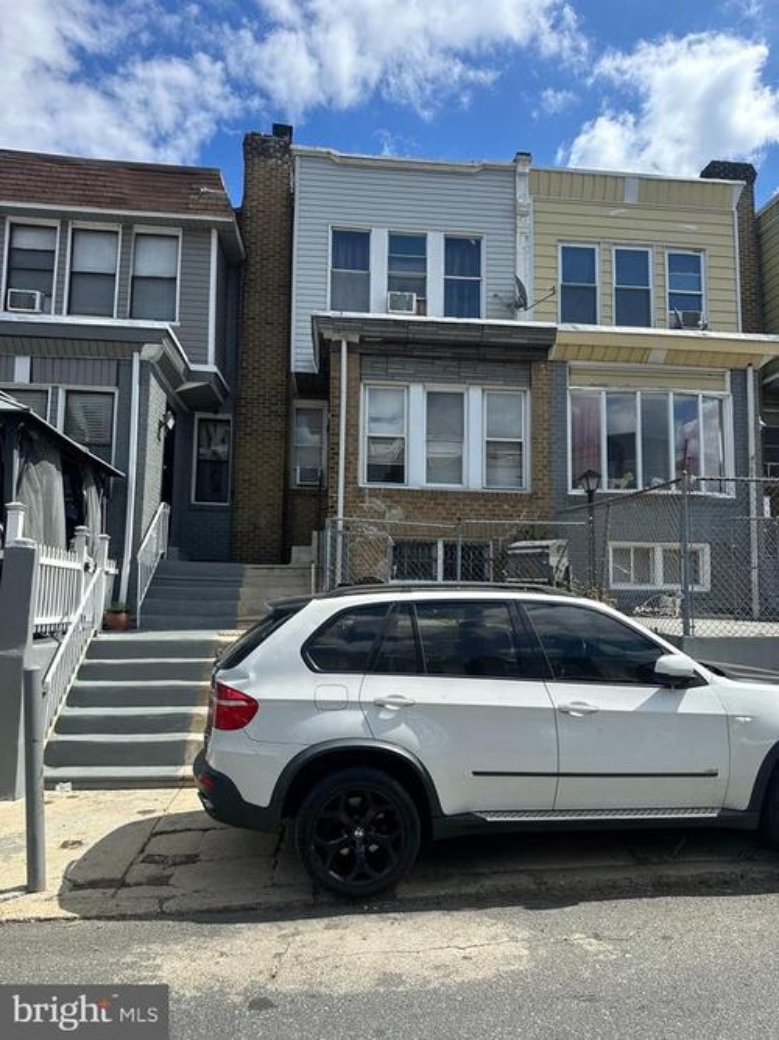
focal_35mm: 24
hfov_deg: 56.8
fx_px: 720
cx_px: 390
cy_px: 520
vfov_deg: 71.6
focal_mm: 6.86
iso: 80
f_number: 1.78
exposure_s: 1/4184
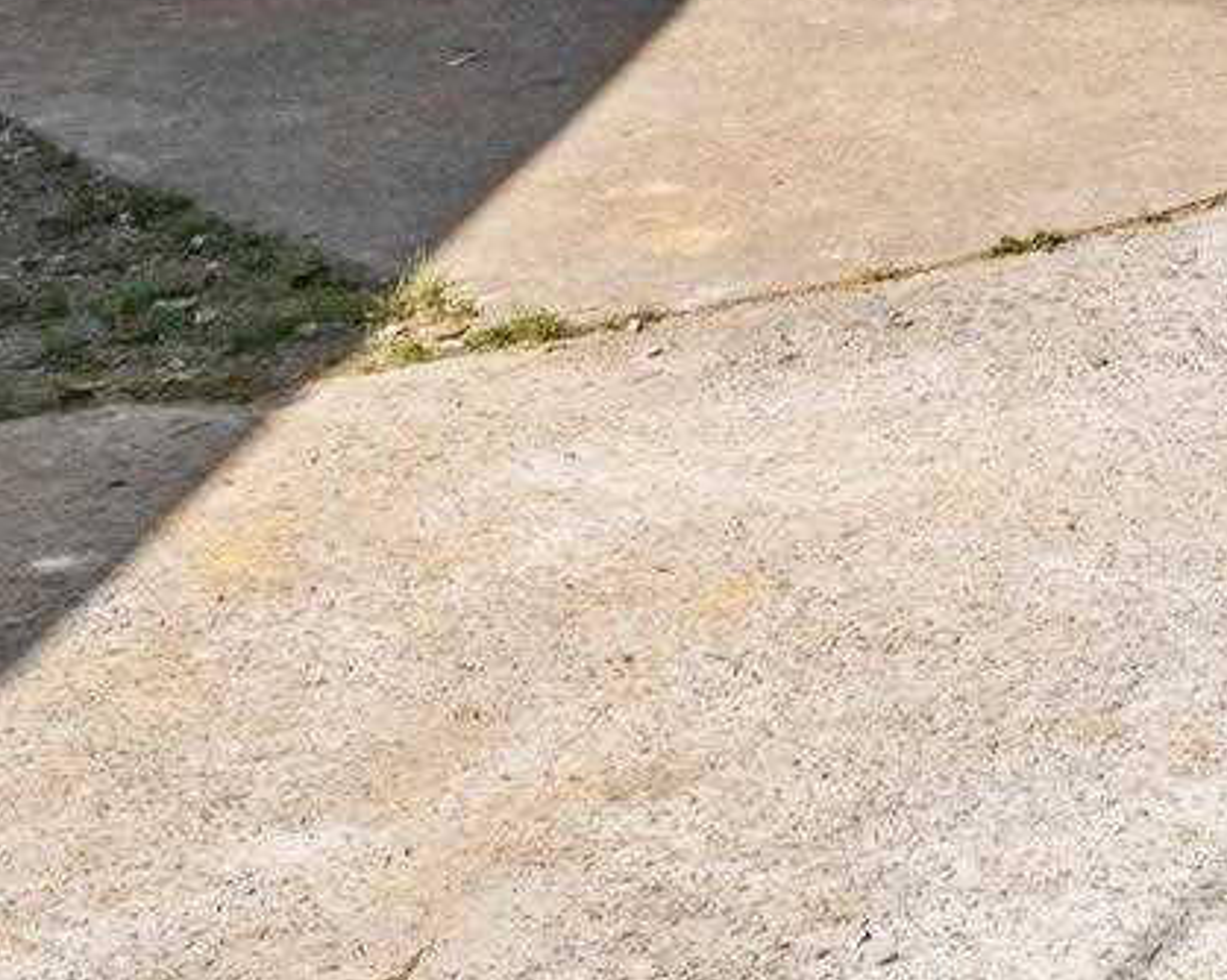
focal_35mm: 120
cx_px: 1926
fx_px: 4344
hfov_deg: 14.8
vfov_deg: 11.3
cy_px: -1122
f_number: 9
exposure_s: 1/125
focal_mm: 14.2
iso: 200
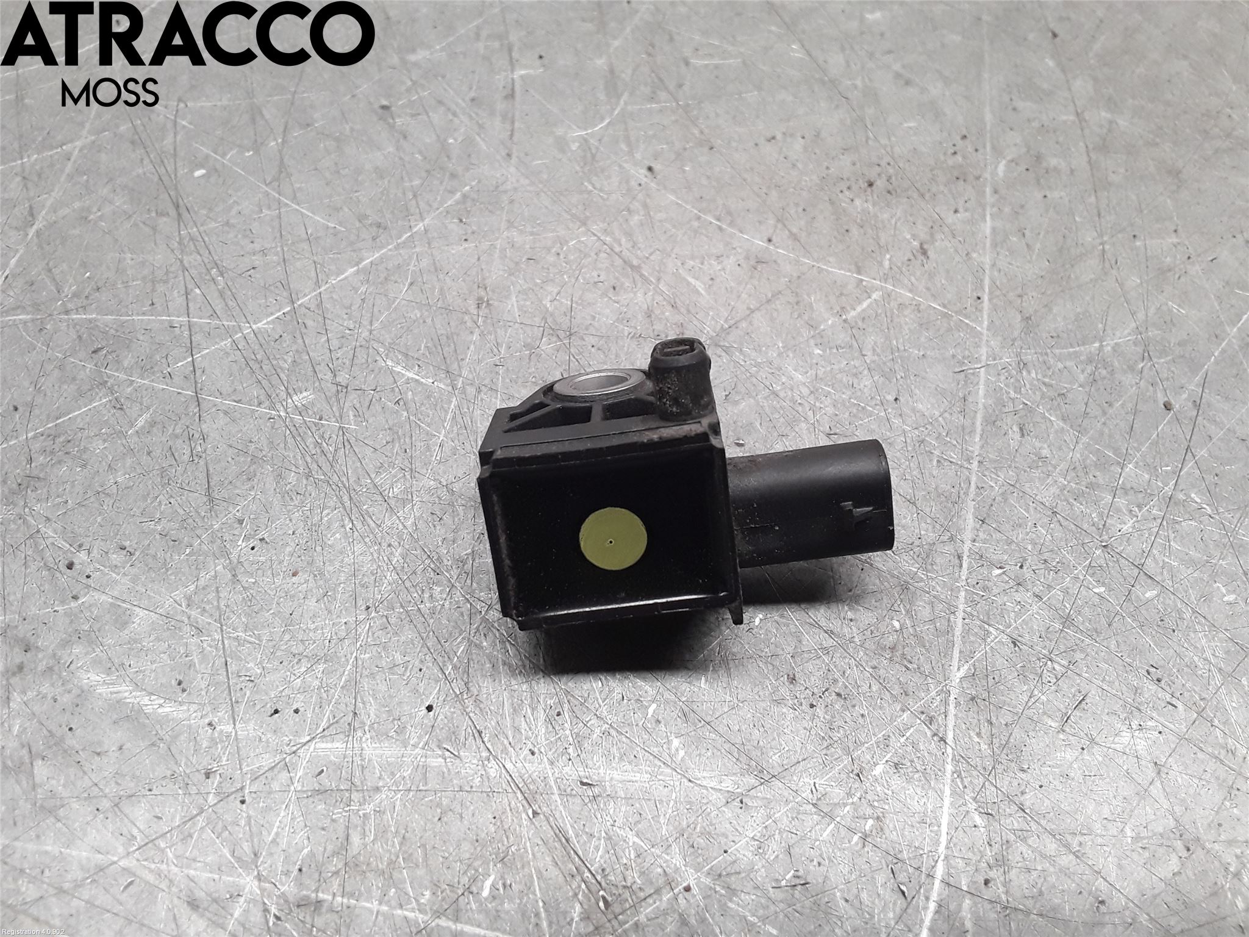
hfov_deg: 63.4
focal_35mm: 28
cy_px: 468
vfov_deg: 49.7
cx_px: 624
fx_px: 1010
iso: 80
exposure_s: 1/100
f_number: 1.9
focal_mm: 2.91
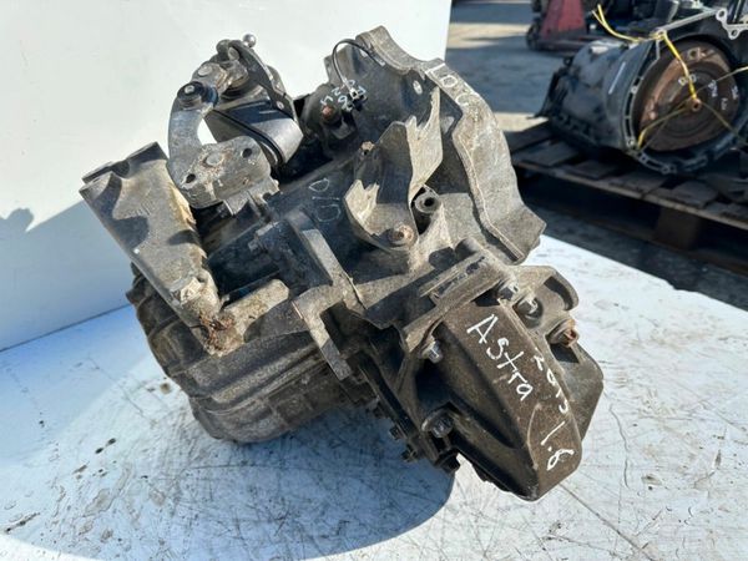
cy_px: 280
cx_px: 374
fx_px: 519
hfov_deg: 71.6
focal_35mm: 24
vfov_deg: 56.8
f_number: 1.78
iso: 80
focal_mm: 6.86
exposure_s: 1/3356
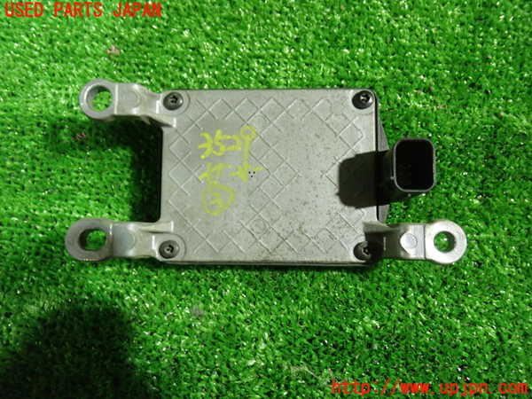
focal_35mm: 30
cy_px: 200
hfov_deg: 60.0
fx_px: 461
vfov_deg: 46.8
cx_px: 266
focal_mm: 5.4
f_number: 2.3
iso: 800
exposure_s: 1/25
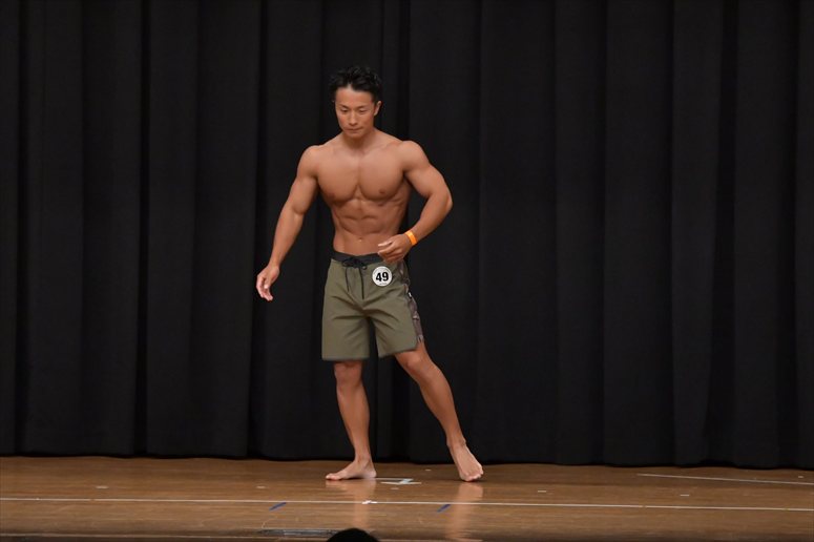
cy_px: 271
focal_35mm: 240
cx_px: 407
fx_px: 5424
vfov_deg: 5.7
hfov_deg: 8.6
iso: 6400
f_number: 5.6
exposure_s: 1/400
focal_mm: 160
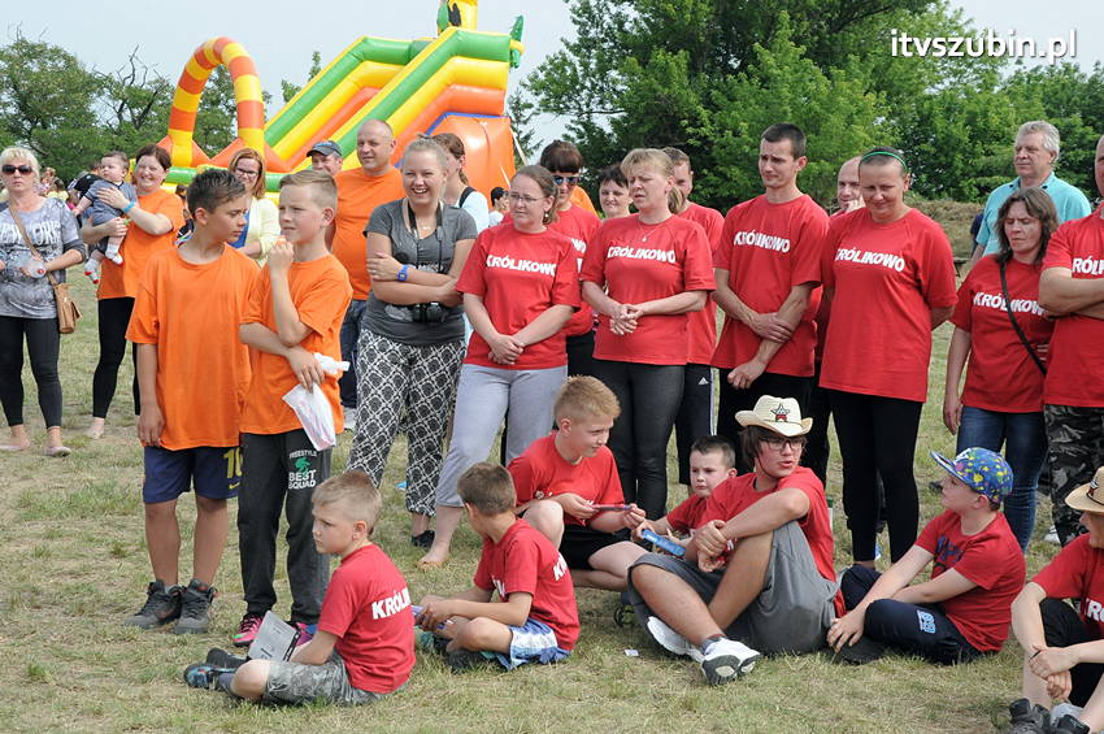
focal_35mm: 63
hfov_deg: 31.9
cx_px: 552
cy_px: 367
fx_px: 1930
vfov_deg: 21.5
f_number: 11
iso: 800
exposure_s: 1/500
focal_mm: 42
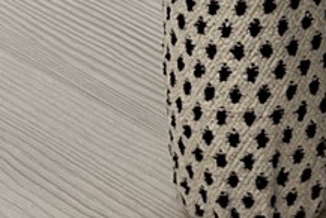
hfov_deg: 7.9
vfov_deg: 5.0
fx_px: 2256
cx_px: 682
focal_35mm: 249
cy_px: -627
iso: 80
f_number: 1.5
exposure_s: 1/121
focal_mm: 5.7
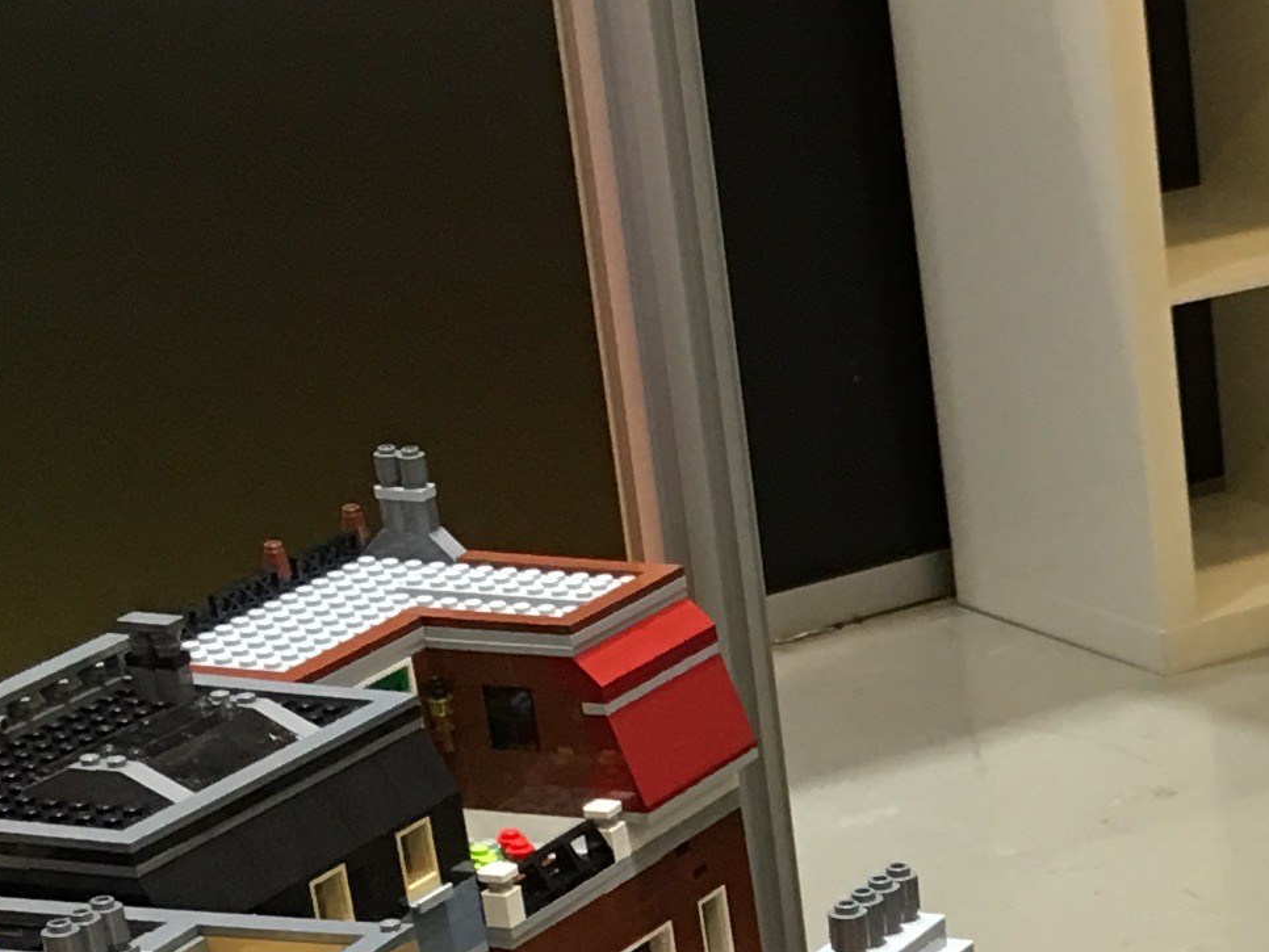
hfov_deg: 15.2
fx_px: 4437
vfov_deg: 11.6
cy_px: 1573
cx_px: 1840
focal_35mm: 121
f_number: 2.2
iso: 50
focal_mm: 4.15
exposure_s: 1/17
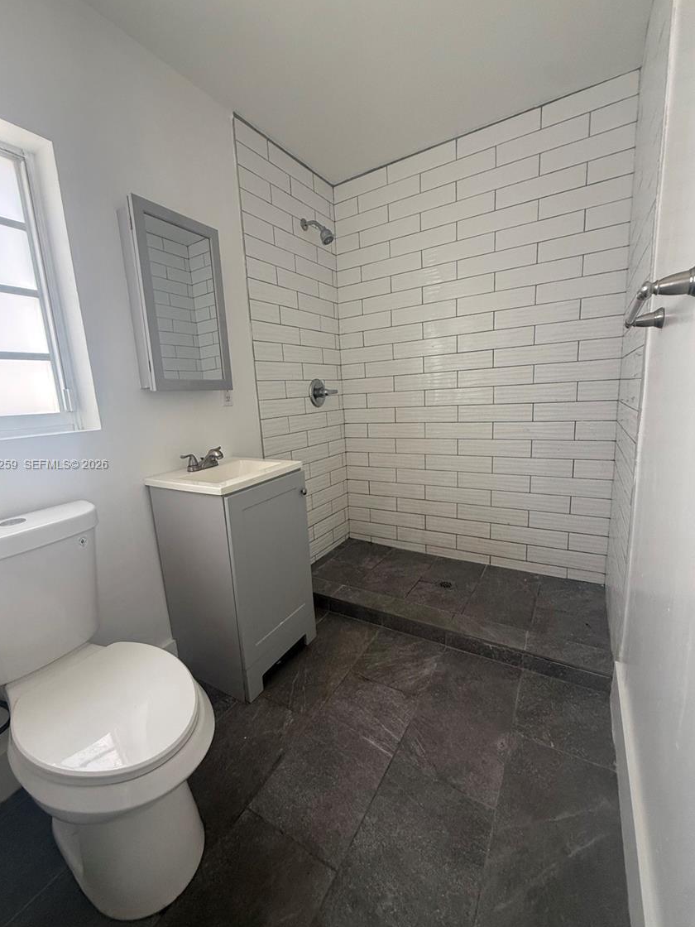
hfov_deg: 81.7
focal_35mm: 15
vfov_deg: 98.2
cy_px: 465
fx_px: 402
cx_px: 327
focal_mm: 2.22
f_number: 2.2
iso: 320
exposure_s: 1/91
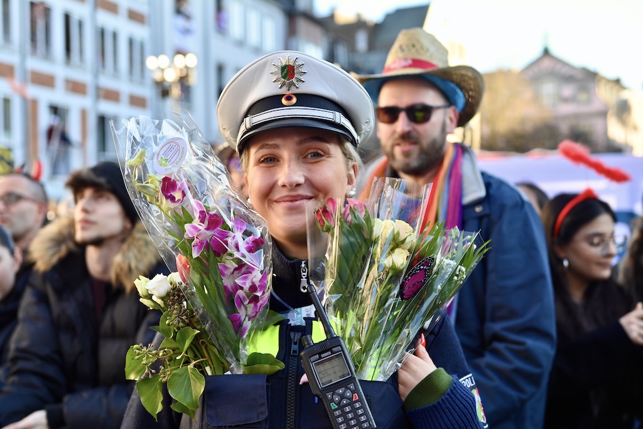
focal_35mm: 60
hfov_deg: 33.4
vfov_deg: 22.6
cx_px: 322
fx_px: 1072
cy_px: 214
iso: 140
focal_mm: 60
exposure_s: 1/125
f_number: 4
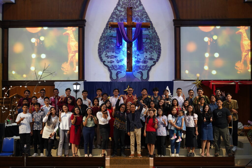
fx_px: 350
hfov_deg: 39.6
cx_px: 126
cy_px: 84
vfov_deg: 27.0
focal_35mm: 50
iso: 1600
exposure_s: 1/160
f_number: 2.2
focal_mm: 50
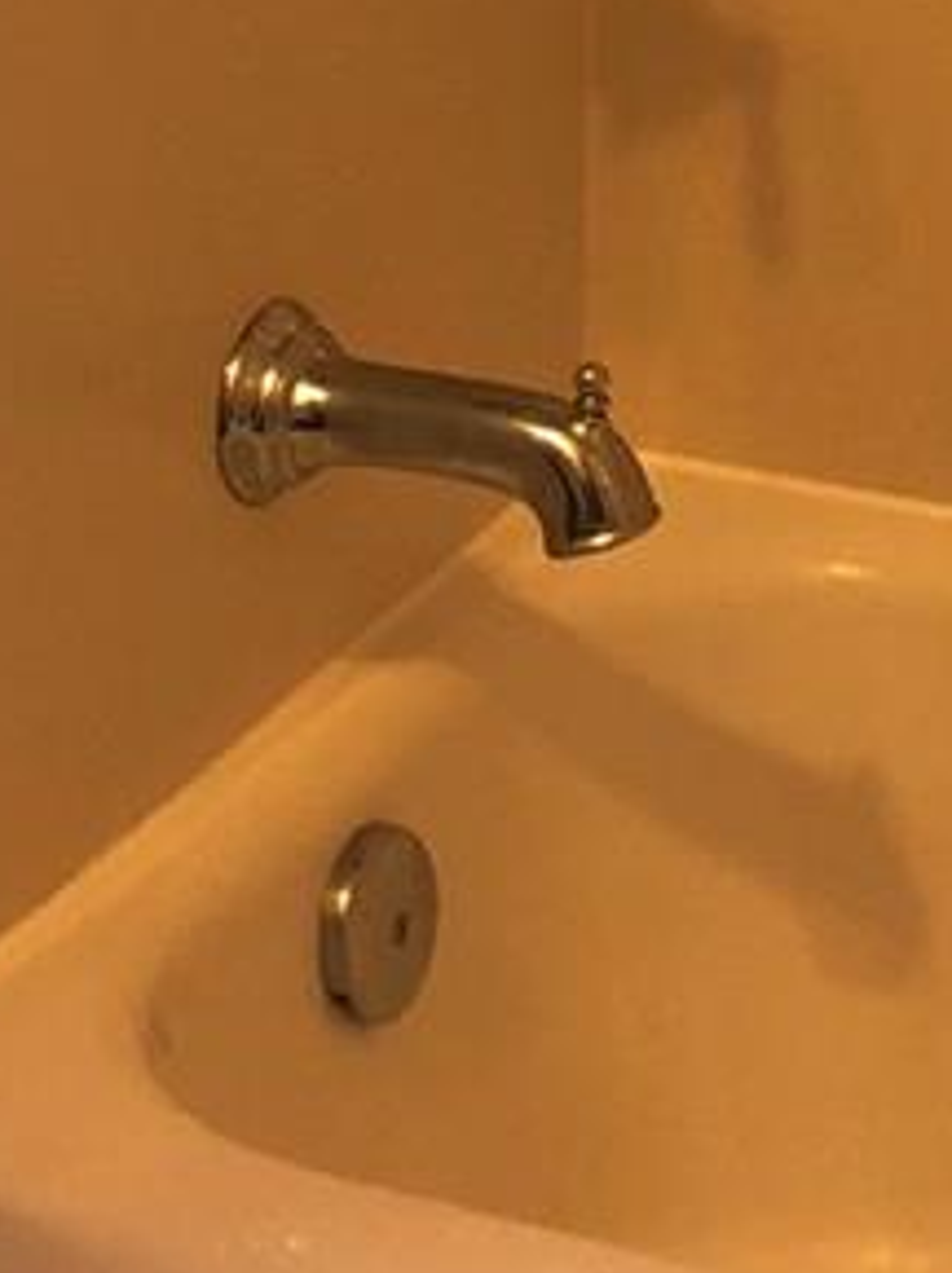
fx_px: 5476
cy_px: -661
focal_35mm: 149
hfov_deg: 9.9
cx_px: 930
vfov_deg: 12.6
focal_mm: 3.99
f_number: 1.8
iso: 40
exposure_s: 1/15
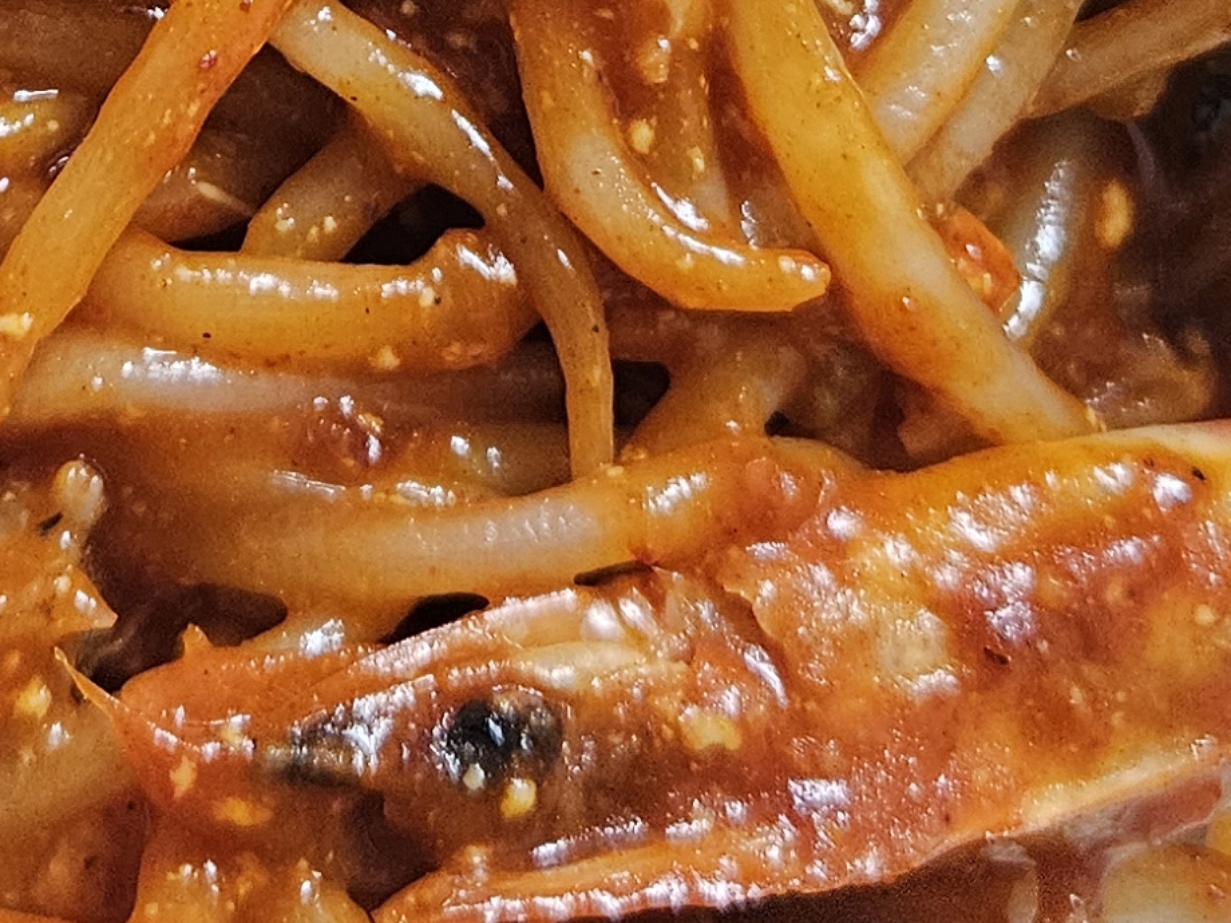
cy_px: -457
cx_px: 300
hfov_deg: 19.5
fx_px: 3556
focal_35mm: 100
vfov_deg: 13.9
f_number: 1.8
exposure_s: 1/240
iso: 500
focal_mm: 5.4
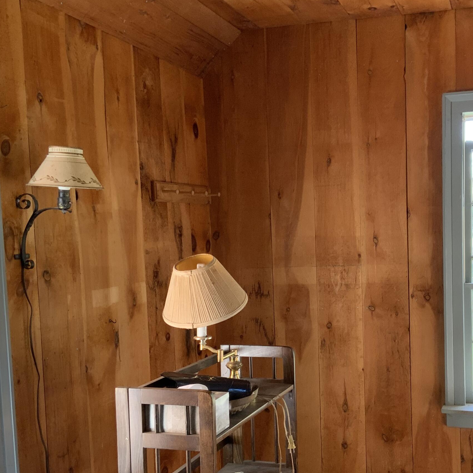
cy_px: 283
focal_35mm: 45
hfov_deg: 37.0
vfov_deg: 37.4
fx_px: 696
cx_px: 327
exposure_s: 1/84
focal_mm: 3
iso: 64
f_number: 1.8
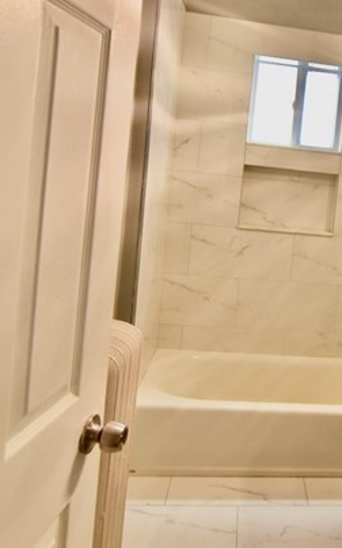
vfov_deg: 56.5
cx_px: 324
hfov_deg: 35.0
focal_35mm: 33
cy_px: 196
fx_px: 499
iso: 800
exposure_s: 1/80
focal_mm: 11.5
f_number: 4.5
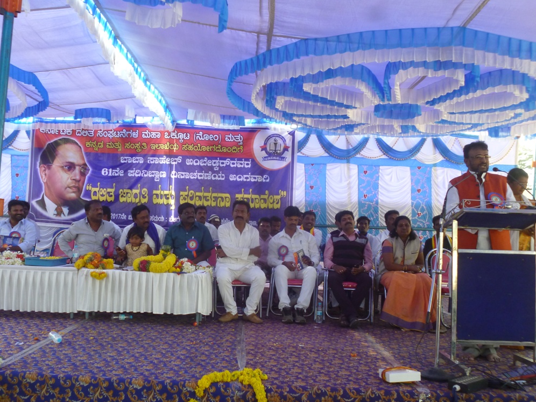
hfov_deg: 50.1
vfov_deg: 38.7
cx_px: 264
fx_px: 573
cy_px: 206
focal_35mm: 37
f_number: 3.5
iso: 200
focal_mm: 6.4
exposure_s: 1/60
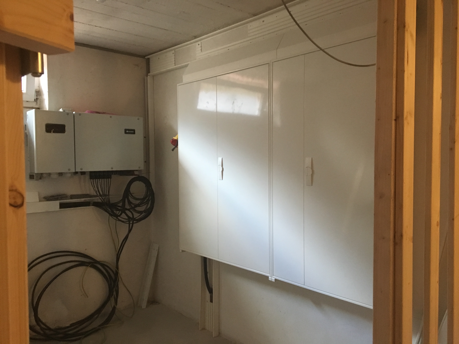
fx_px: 385
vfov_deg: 48.2
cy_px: 172
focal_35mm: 29
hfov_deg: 61.7
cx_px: 230
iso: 250
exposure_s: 1/17
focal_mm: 4.15
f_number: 2.2
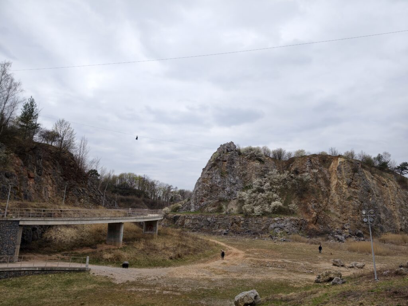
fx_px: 283
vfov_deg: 56.8
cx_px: 204
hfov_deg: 71.6
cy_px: 153
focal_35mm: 24
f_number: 1.57
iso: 72
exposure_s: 1/2160
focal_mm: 7
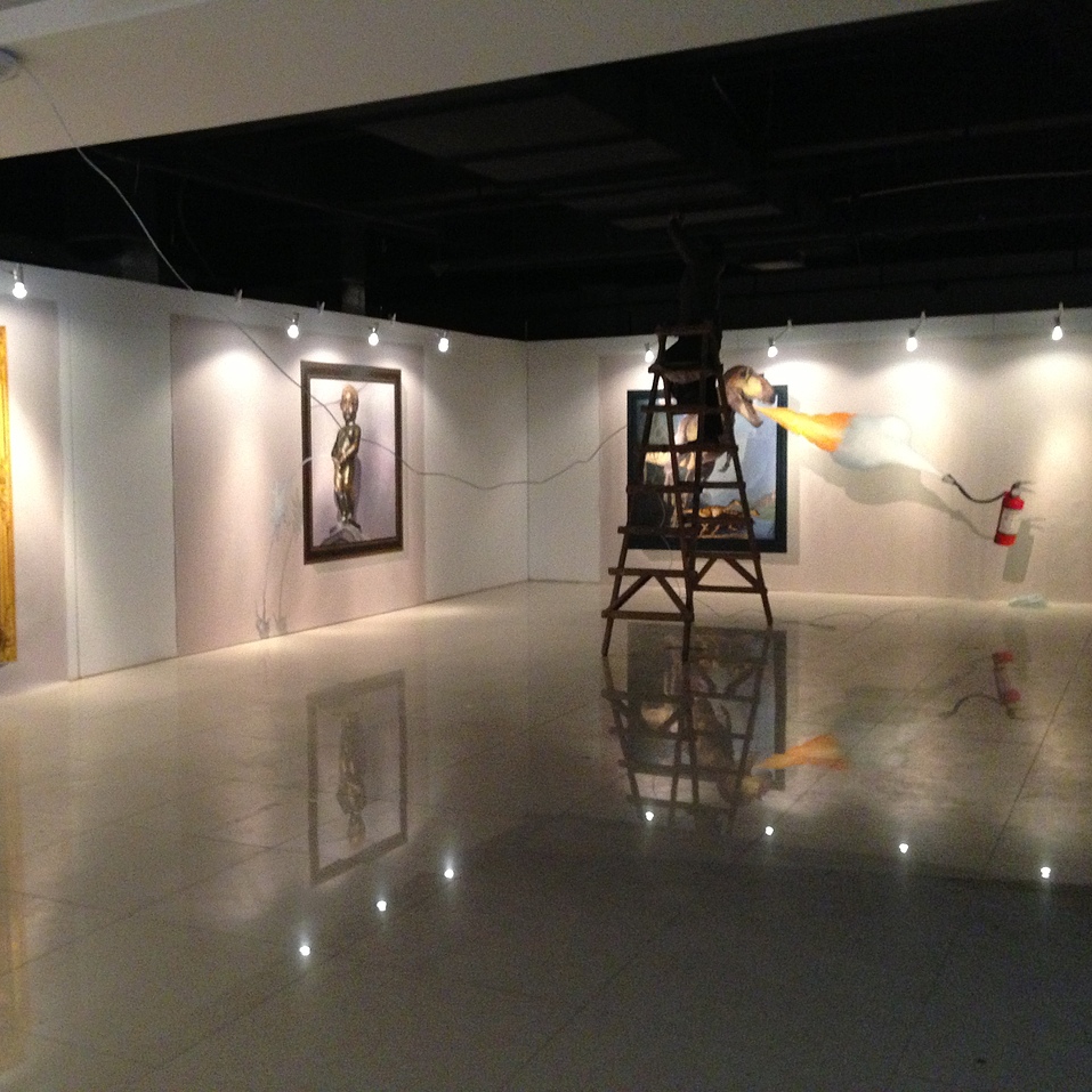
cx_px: 419
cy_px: 545
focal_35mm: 39
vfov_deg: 42.8
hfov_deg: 42.6
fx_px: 1392
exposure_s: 1/15
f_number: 2.4
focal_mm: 4.13
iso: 500
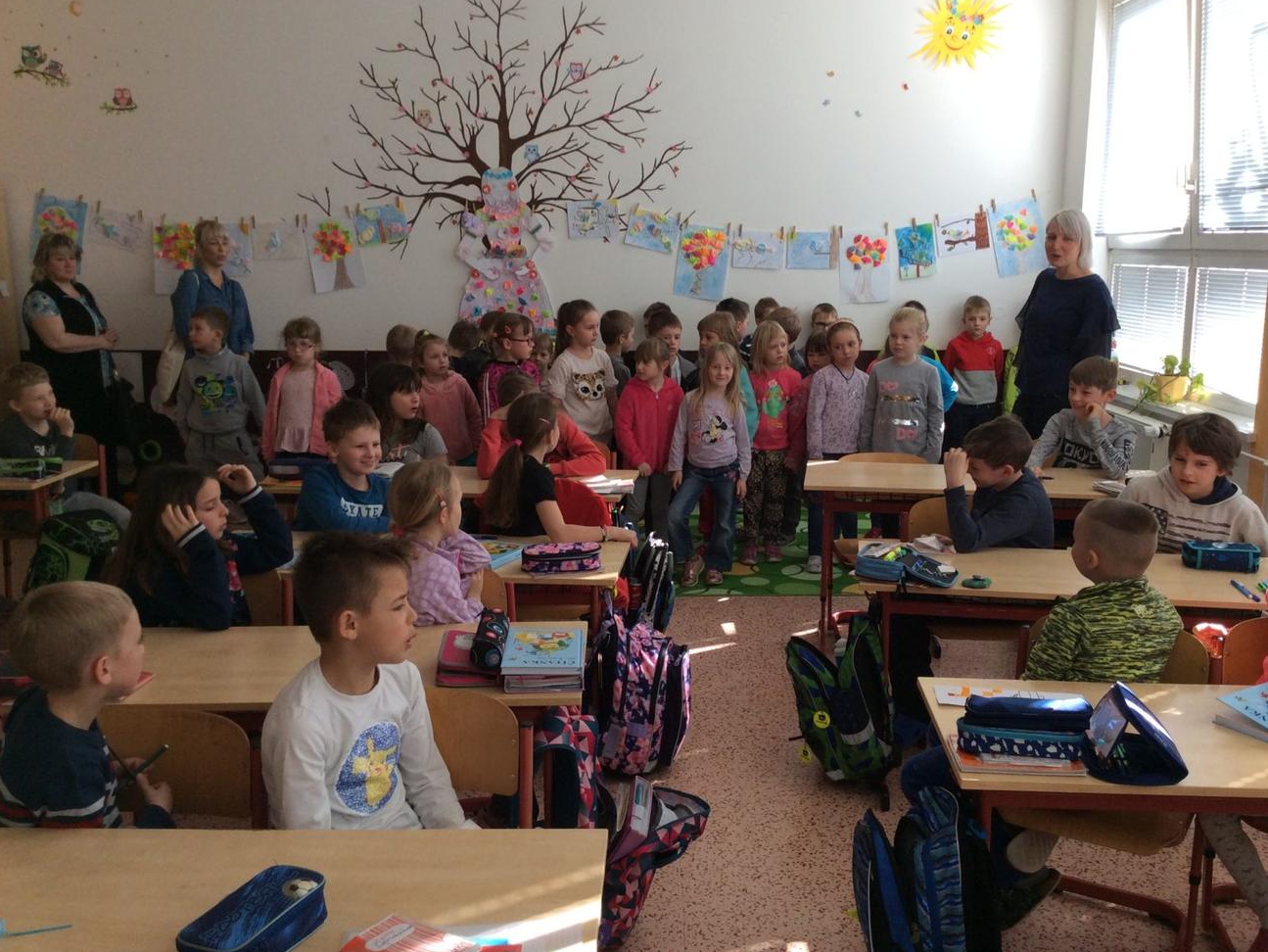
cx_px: 650
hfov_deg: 55.3
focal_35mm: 33
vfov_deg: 43.0
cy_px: 466
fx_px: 1209
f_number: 2.4
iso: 40
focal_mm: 3.3
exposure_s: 1/100
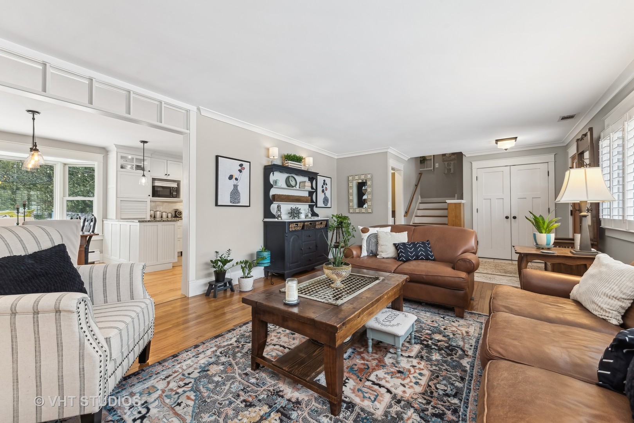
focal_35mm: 15
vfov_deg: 77.3
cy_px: 212
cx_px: 317
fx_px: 264
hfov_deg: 100.4
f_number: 9.5
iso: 200
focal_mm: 15
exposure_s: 1/30
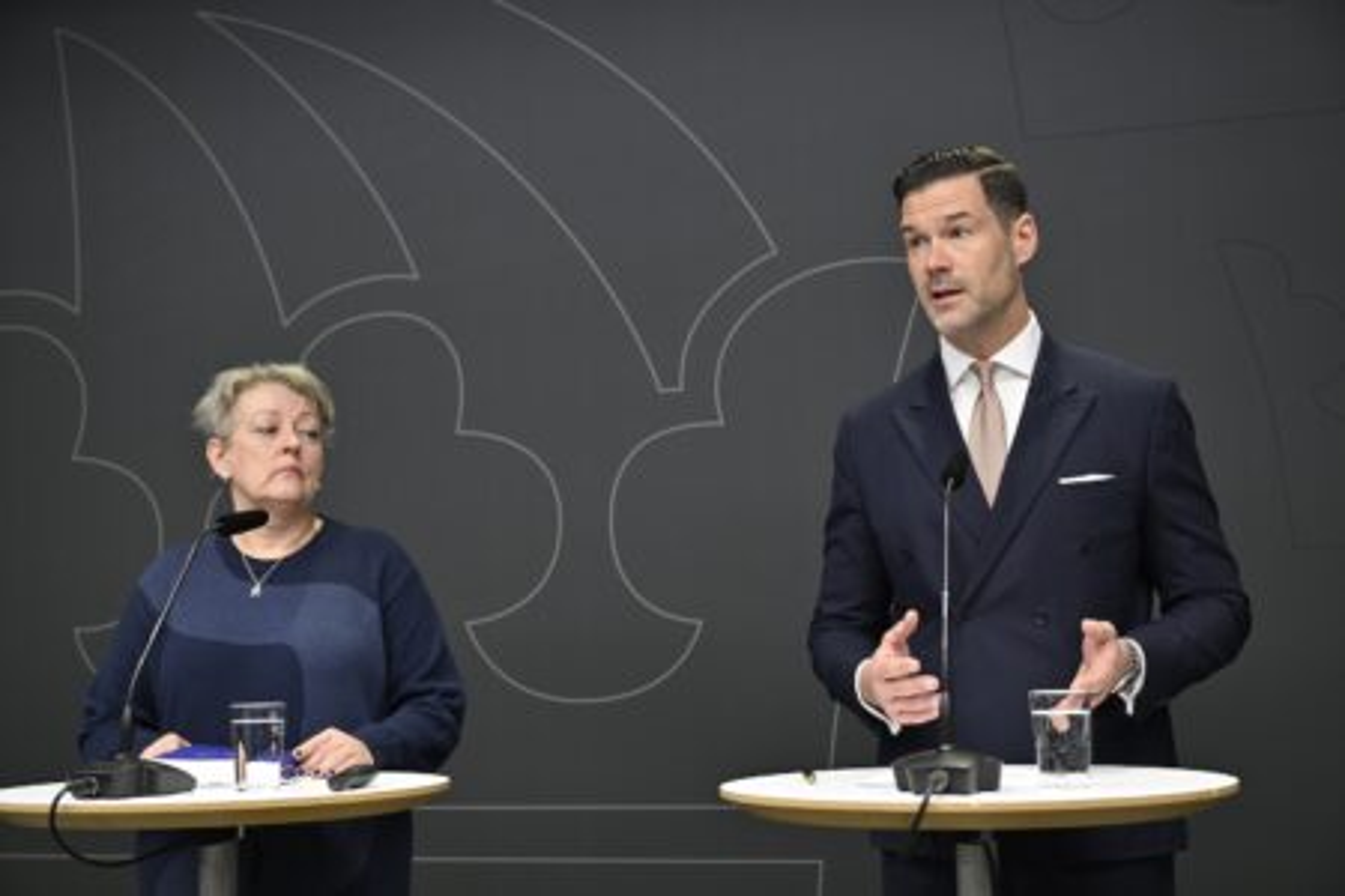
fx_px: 1793
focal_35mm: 48
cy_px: 448
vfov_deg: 28.1
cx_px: 672
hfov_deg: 41.1
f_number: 4
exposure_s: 1/160
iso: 800
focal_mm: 48
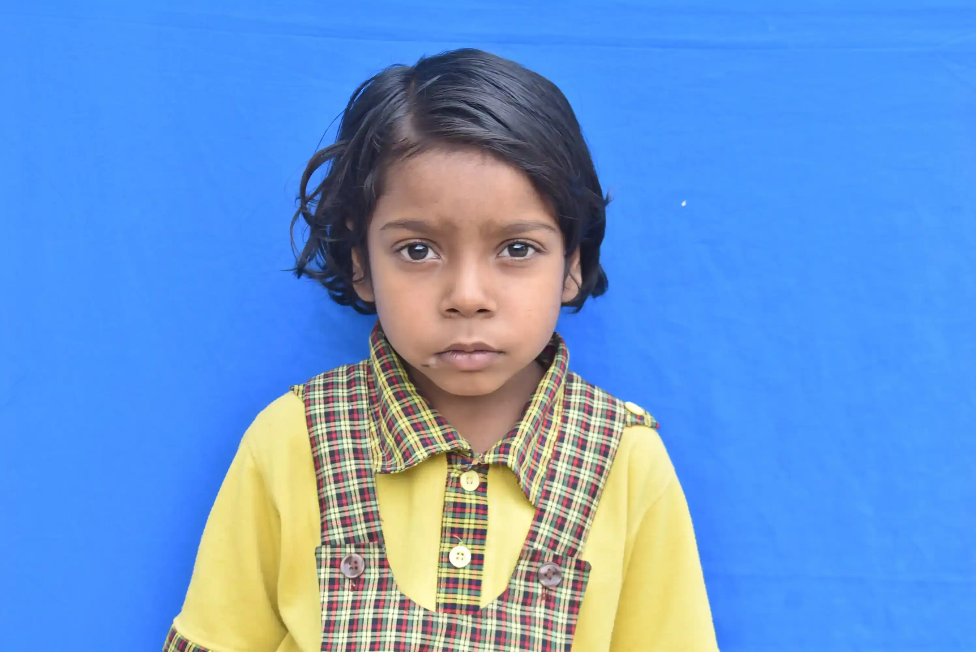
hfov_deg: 26.0
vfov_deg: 17.5
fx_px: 2116
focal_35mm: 78
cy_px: 326
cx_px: 488
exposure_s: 1/80
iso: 500
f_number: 6.3
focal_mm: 52
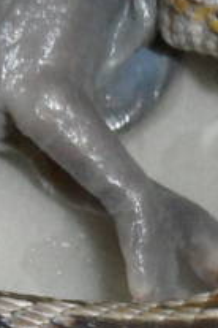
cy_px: 439
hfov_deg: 7.1
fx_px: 1753
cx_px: 144
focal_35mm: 193
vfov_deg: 10.4
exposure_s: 1/30
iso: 200
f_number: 3.2
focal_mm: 3.9
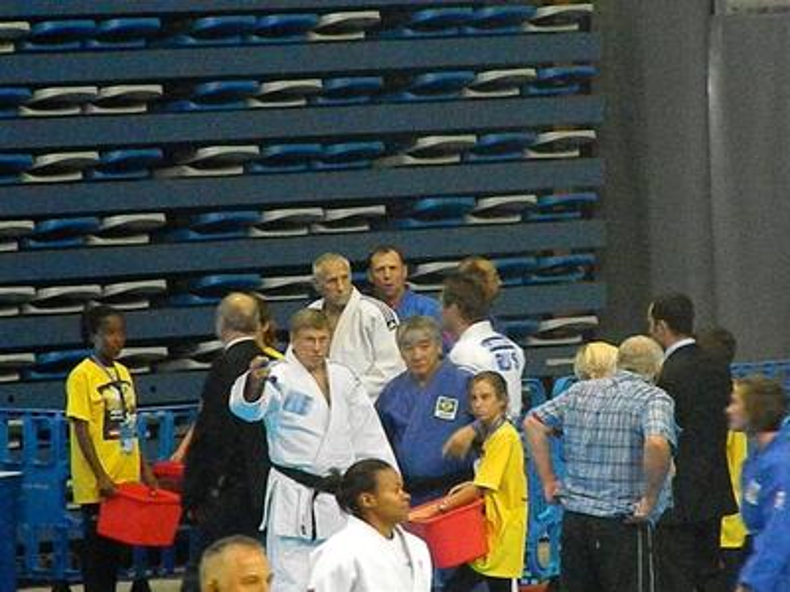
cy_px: 296
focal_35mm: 525
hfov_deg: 3.8
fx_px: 11981
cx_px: 395
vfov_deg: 2.8
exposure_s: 1/60
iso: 3200
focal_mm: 94.5
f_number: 5.8
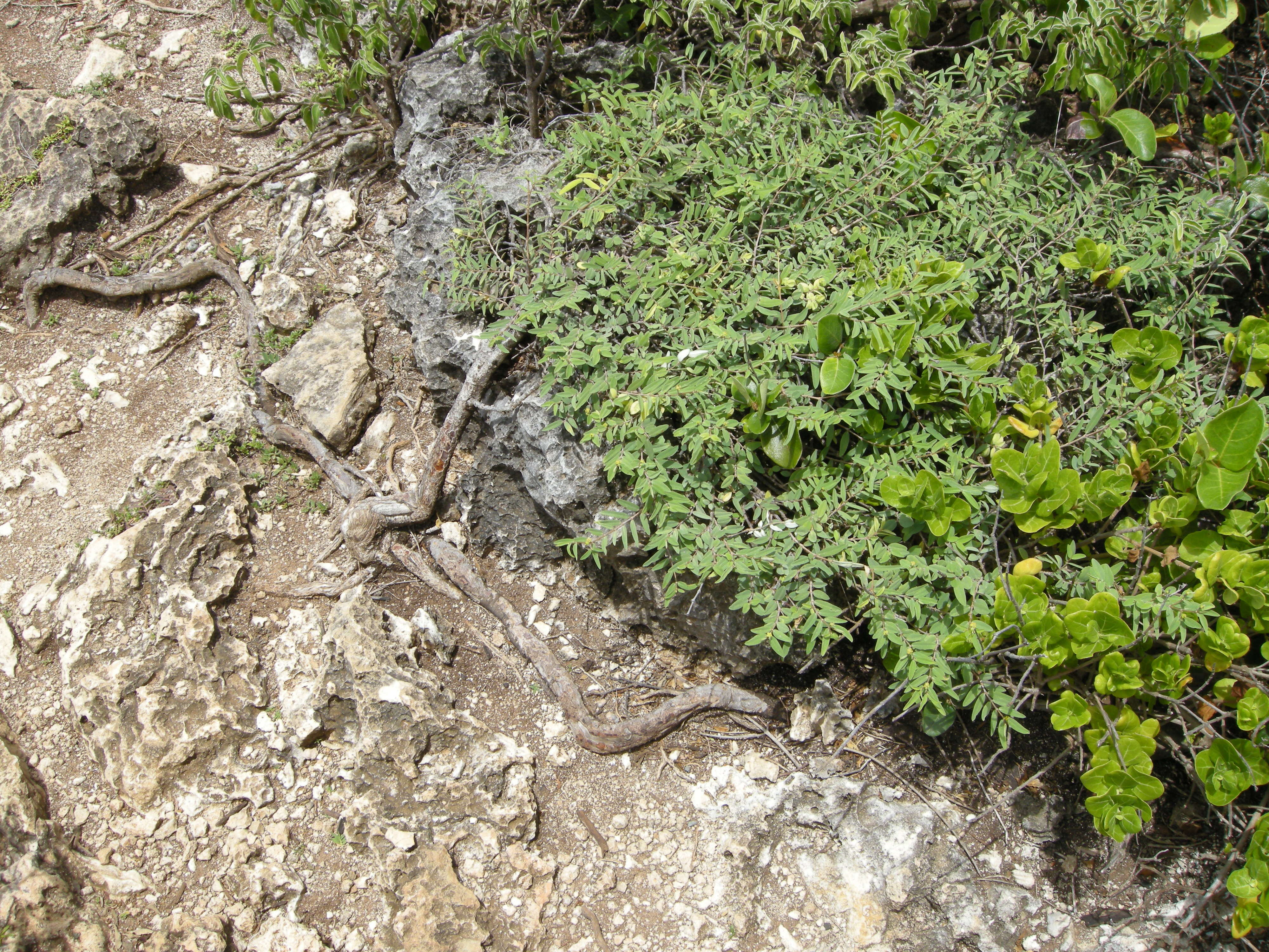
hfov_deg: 52.6
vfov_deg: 40.7
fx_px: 1283
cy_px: 476
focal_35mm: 35
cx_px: 634
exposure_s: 1/224
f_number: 6.1
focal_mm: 7.5
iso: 64
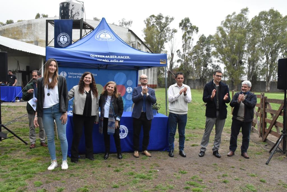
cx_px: 144
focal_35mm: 33
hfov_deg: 57.2
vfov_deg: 40.0
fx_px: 263
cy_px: 96
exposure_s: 1/400
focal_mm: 22
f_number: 10
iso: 2000
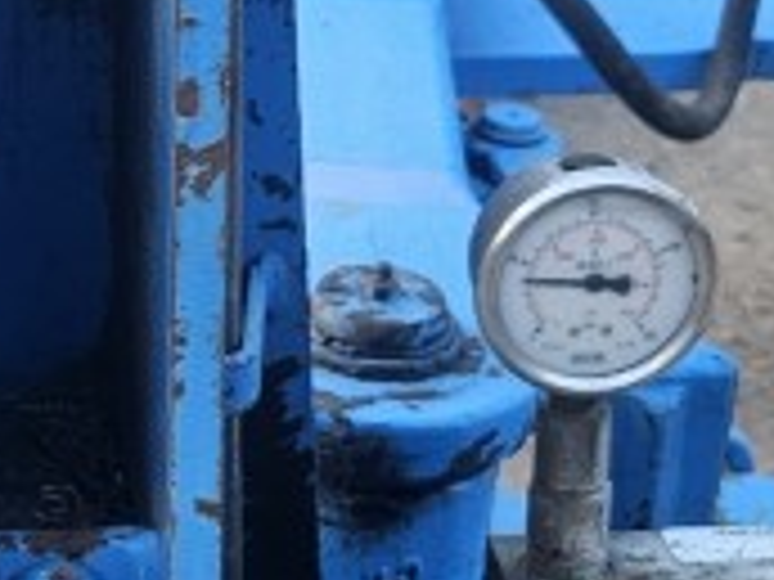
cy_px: 243
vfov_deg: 10.8
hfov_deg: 14.1
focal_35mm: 137
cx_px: -72
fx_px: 3063
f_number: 1.8
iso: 125
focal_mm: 5.4
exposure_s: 1/180
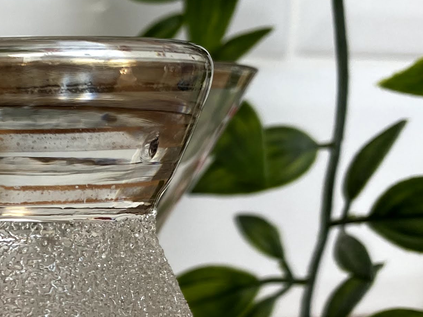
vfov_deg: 16.5
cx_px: -207
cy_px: 381
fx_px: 1051
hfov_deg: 19.8
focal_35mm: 86
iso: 32
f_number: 1.8
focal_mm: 4.25
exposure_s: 1/122
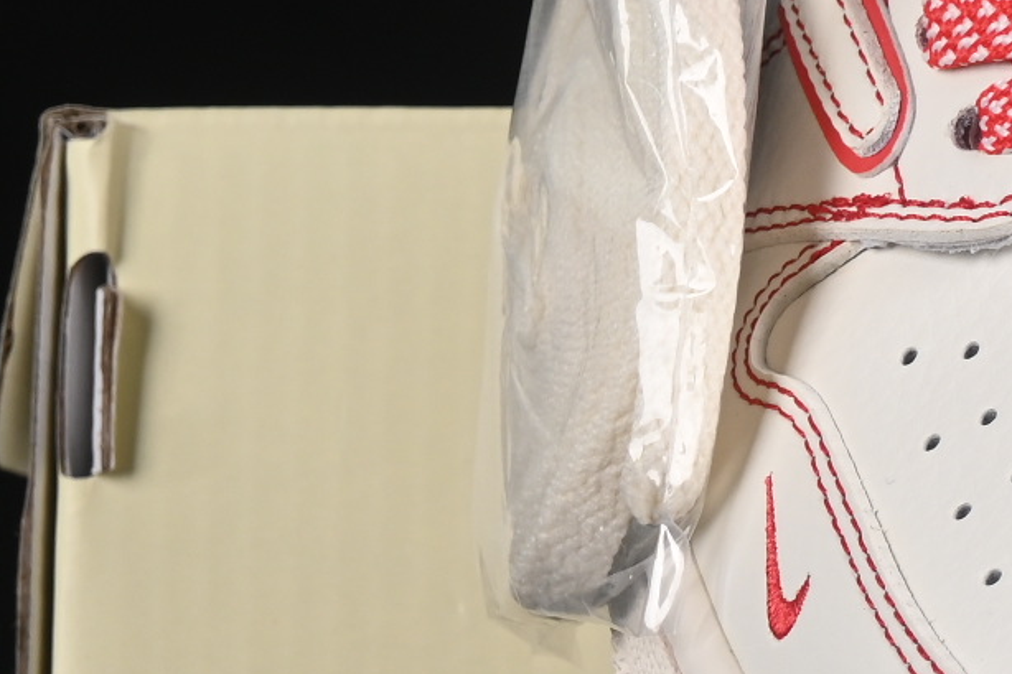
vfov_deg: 4.0
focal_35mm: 340
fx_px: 9555
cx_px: 1767
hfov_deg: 6.0
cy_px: 208
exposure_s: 1/80
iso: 160
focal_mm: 50
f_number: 8
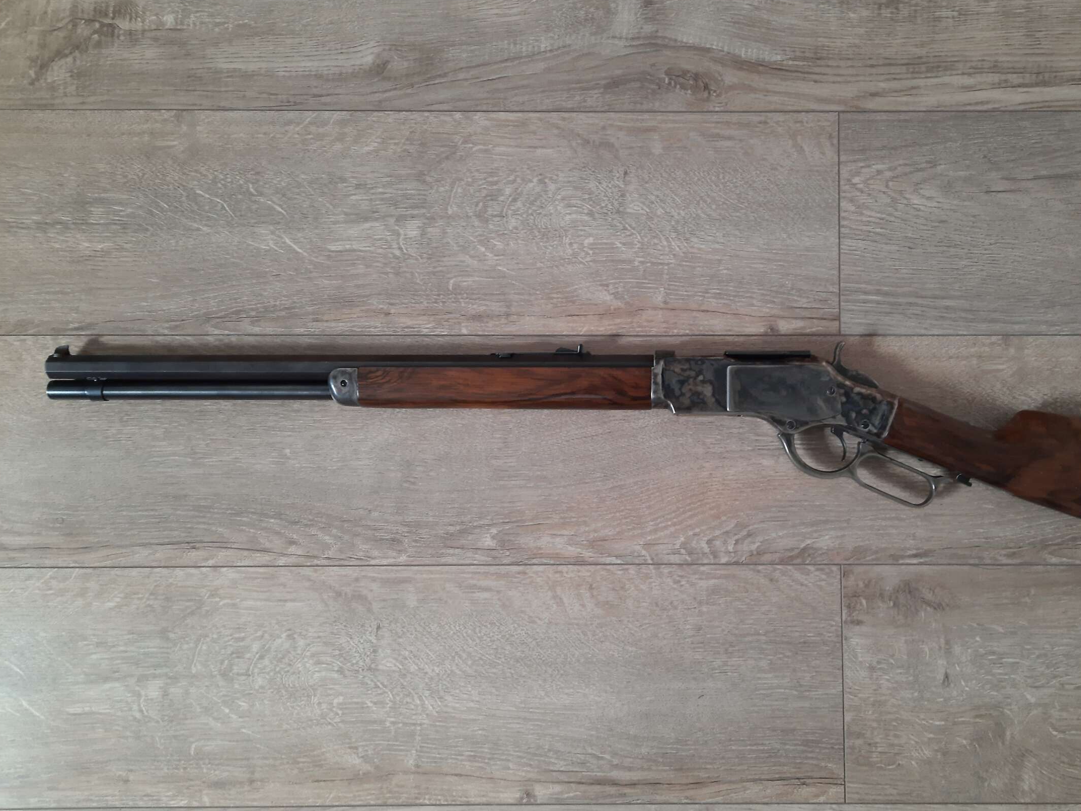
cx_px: 641
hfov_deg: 59.5
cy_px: 398
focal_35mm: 30
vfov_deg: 46.8
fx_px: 937
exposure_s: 1/50
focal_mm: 4.6
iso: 160
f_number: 2
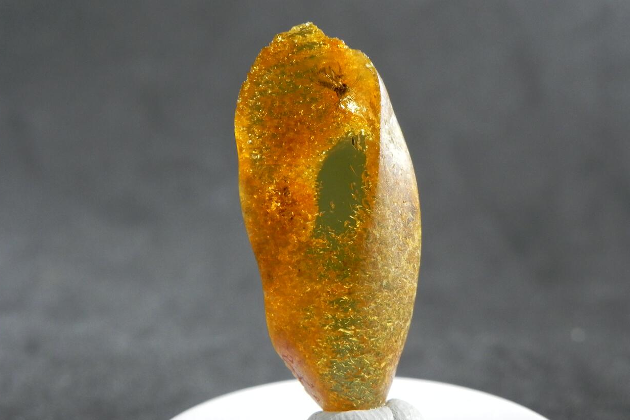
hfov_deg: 25.7
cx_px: 312
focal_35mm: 79
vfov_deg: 17.3
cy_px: 239
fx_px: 1383
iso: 400
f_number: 4
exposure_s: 1/22.4
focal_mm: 13.4
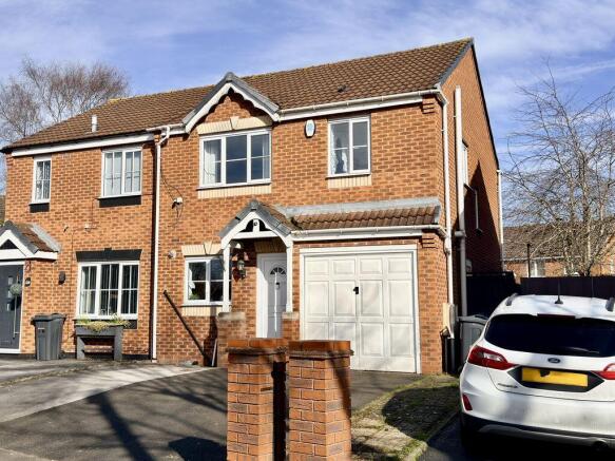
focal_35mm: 35
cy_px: 230
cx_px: 308
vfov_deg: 40.7
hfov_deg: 52.6
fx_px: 622
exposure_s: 1/5348
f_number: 1.78
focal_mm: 6.76
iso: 64
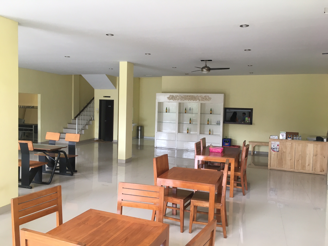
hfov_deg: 61.7
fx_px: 275
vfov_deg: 48.2
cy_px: 123
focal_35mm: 29
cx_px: 164
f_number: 2.2
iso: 80
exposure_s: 1/33
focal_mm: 4.15
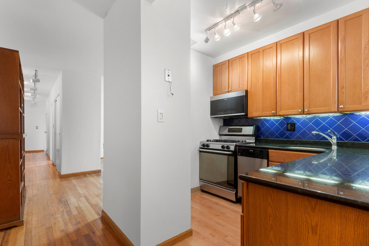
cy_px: 123
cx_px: 188
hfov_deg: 93.3
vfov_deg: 70.5
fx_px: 174
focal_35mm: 17
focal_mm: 16
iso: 500
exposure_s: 2
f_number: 22
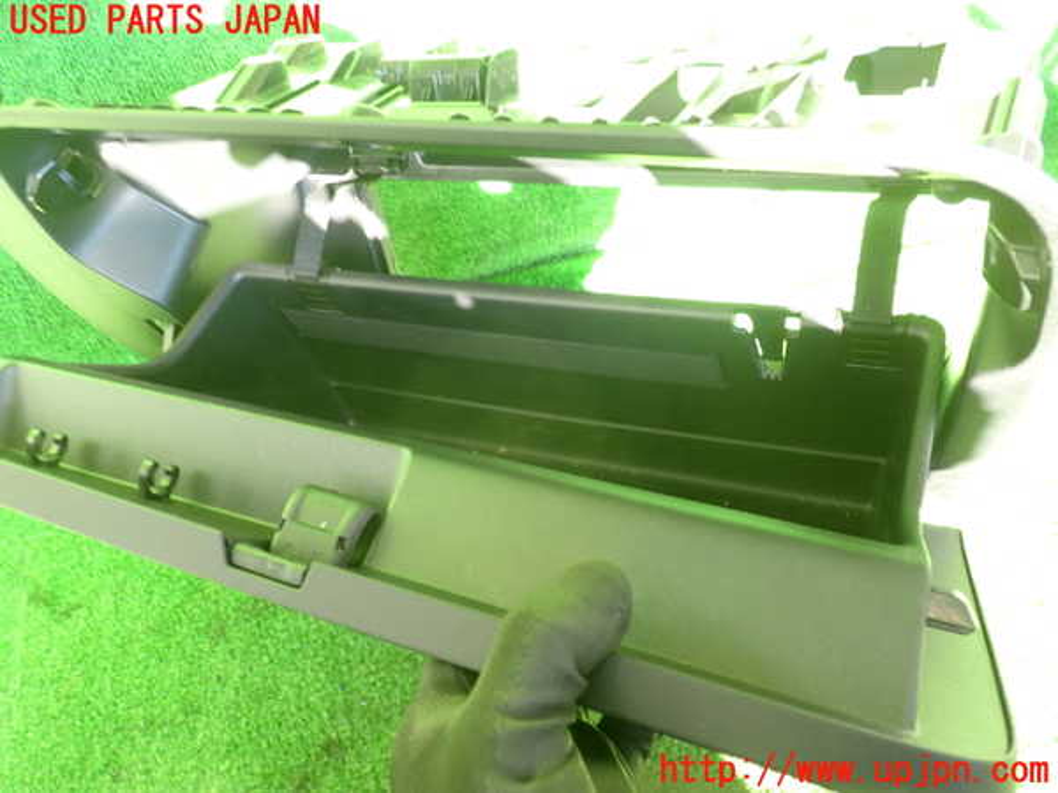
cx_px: 529
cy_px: 396
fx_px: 917
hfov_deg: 60.0
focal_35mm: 30
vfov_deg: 46.8
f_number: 2.3
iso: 200
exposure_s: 1/50
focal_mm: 5.4
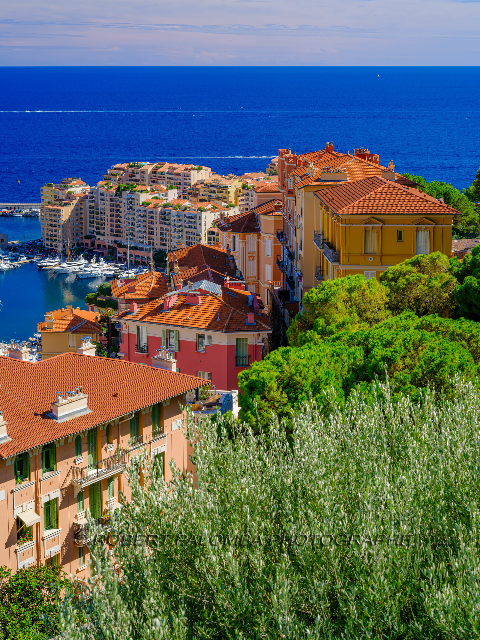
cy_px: 320
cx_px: 240
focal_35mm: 63
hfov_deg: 23.3
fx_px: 1165
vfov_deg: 30.7
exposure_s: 1/50
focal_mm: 80
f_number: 11
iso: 320
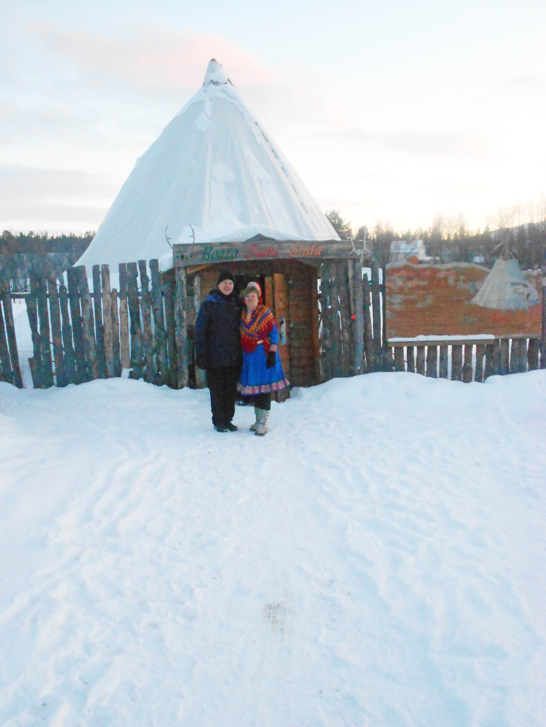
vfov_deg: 43.9
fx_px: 904
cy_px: 364
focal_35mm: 43
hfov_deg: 33.6
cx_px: 273
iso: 800
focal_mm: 7.7
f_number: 4.2
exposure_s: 1/400
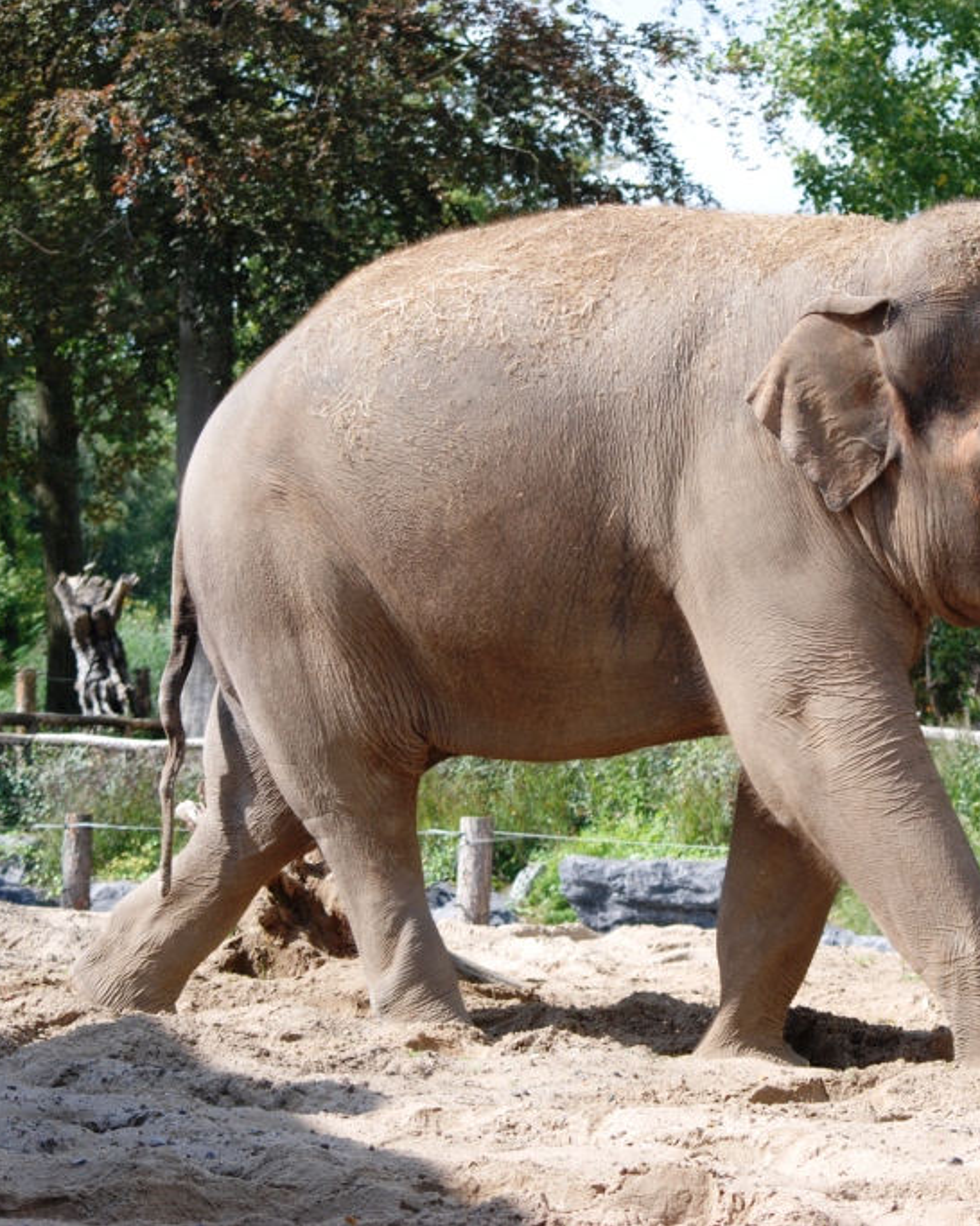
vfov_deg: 13.0
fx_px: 5368
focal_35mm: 148
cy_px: 613
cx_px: 696
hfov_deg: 10.4
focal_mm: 70
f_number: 5.6
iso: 200
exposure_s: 1/500
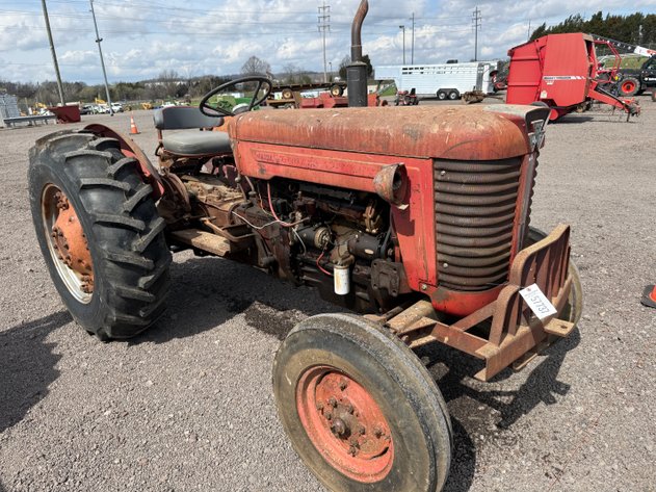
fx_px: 455
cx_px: 328
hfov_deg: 71.6
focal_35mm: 24
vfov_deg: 56.8
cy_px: 246
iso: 100
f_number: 1.78
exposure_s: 1/3584
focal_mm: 6.76
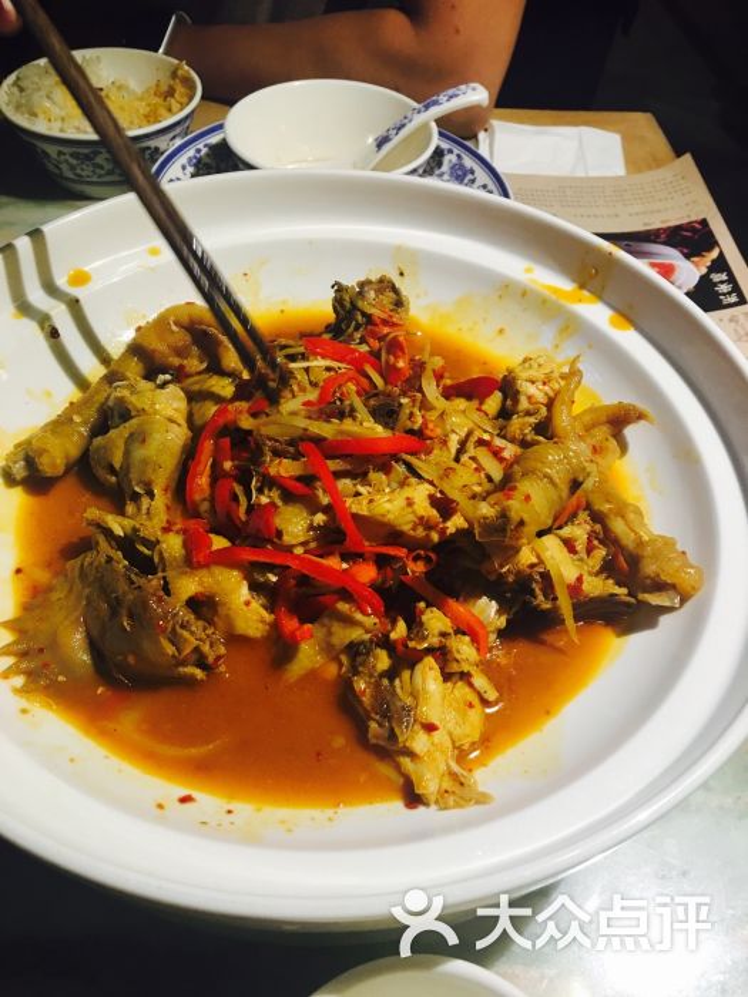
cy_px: 498
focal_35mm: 29
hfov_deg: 48.2
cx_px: 374
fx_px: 836
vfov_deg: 61.7
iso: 64
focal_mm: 4.15
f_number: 2.2
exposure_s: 1/17
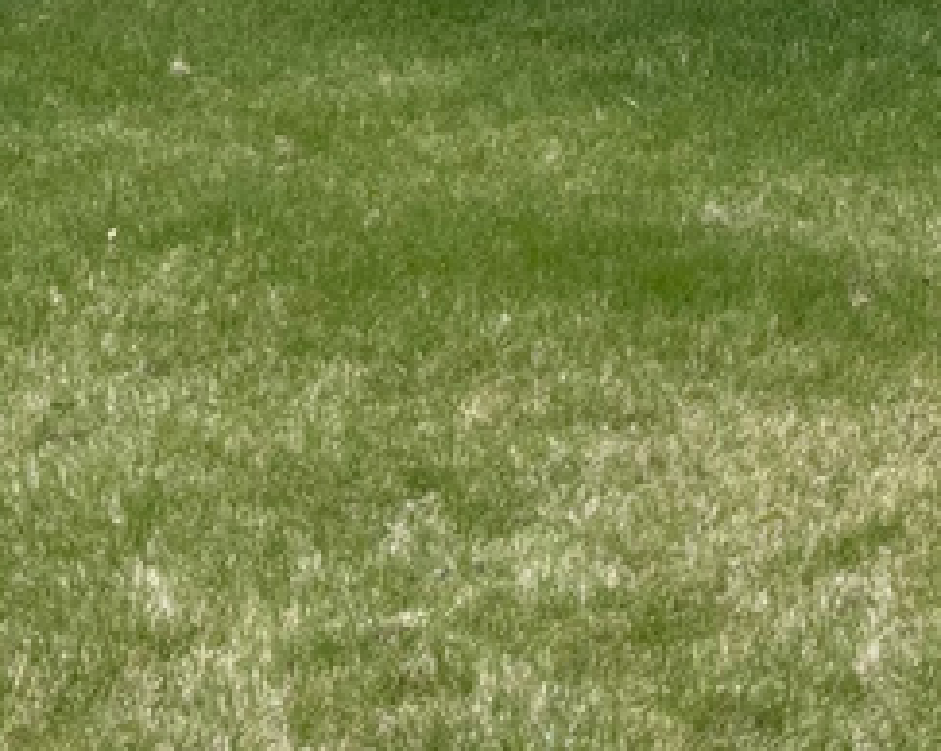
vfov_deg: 14.3
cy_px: -236
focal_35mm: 103
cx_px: 1189
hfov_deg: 17.6
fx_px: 2866
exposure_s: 1/2387
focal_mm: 5.1
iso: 32
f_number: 1.6
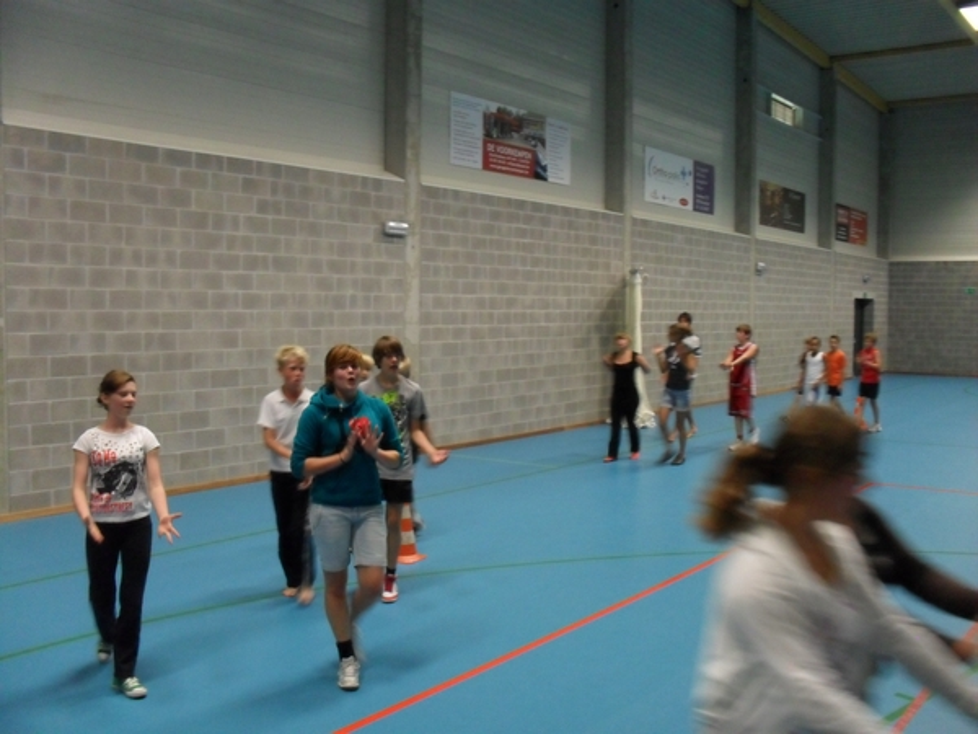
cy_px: 367
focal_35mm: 35
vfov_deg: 40.7
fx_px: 989
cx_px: 489
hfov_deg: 52.6
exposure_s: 1/15
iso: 320
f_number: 3.2
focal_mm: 6.3
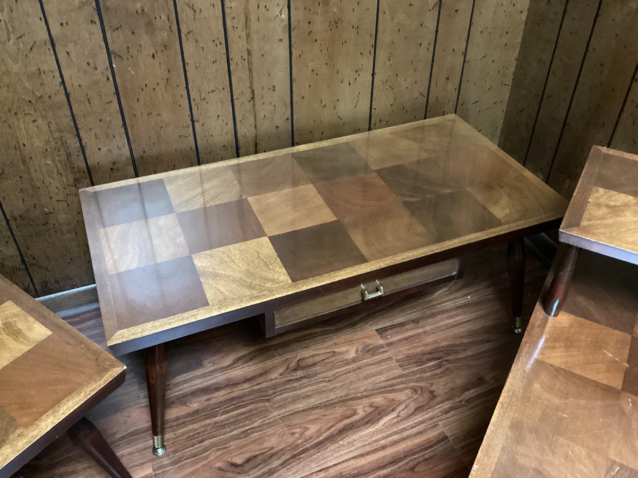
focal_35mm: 31
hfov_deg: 58.3
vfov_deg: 45.4
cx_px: 319
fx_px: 571
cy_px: 239
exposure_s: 1/17
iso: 640
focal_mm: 3.3
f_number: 2.4
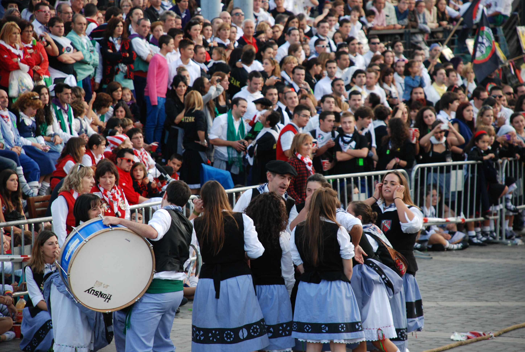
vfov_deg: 6.8
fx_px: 2959
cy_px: 176
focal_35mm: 202
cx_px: 262
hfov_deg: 10.1
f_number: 5.6
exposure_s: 1/80
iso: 400
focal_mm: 135
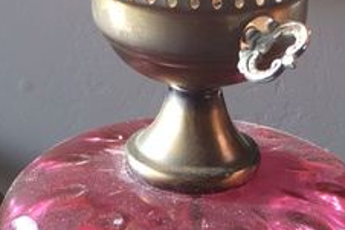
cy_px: 369
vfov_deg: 10.6
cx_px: 215
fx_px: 1189
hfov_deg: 16.5
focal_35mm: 124
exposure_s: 1/120
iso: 50
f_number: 2.2
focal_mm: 4.12
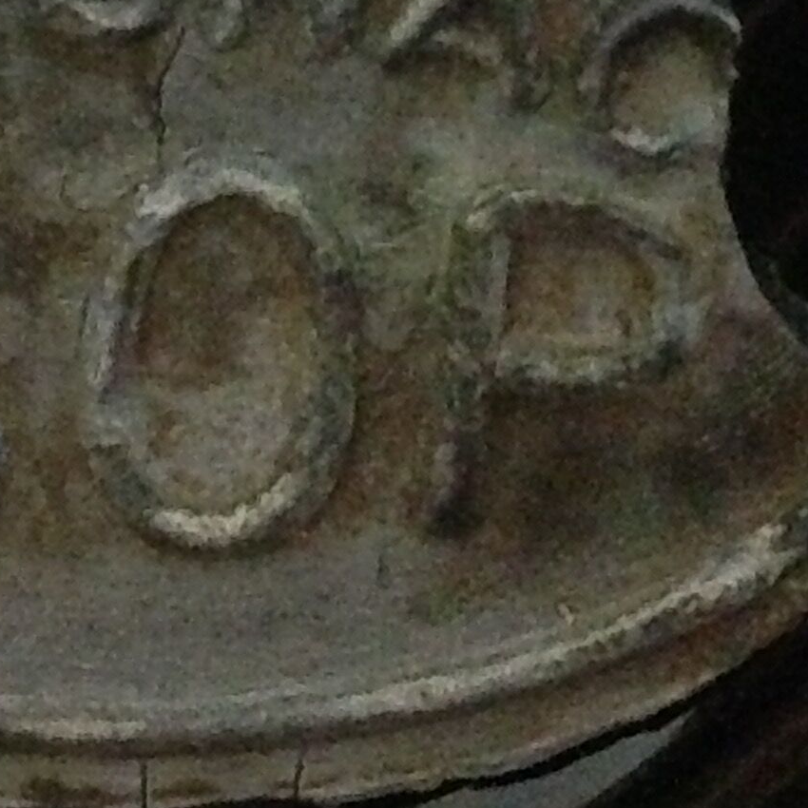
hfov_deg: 14.9
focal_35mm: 112
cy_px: 228
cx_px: -210
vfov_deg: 15.5
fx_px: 2958
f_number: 2.4
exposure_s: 1/15
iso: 2000
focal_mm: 4.12
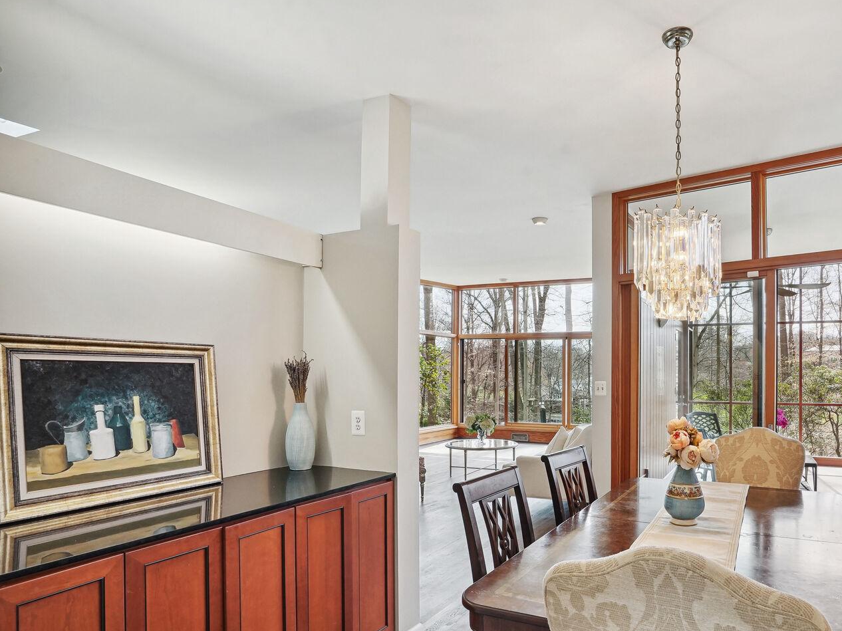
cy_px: 375
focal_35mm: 21
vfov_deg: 62.9
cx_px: 569
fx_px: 511
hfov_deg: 76.2
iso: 640
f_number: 9
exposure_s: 1/100
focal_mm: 16
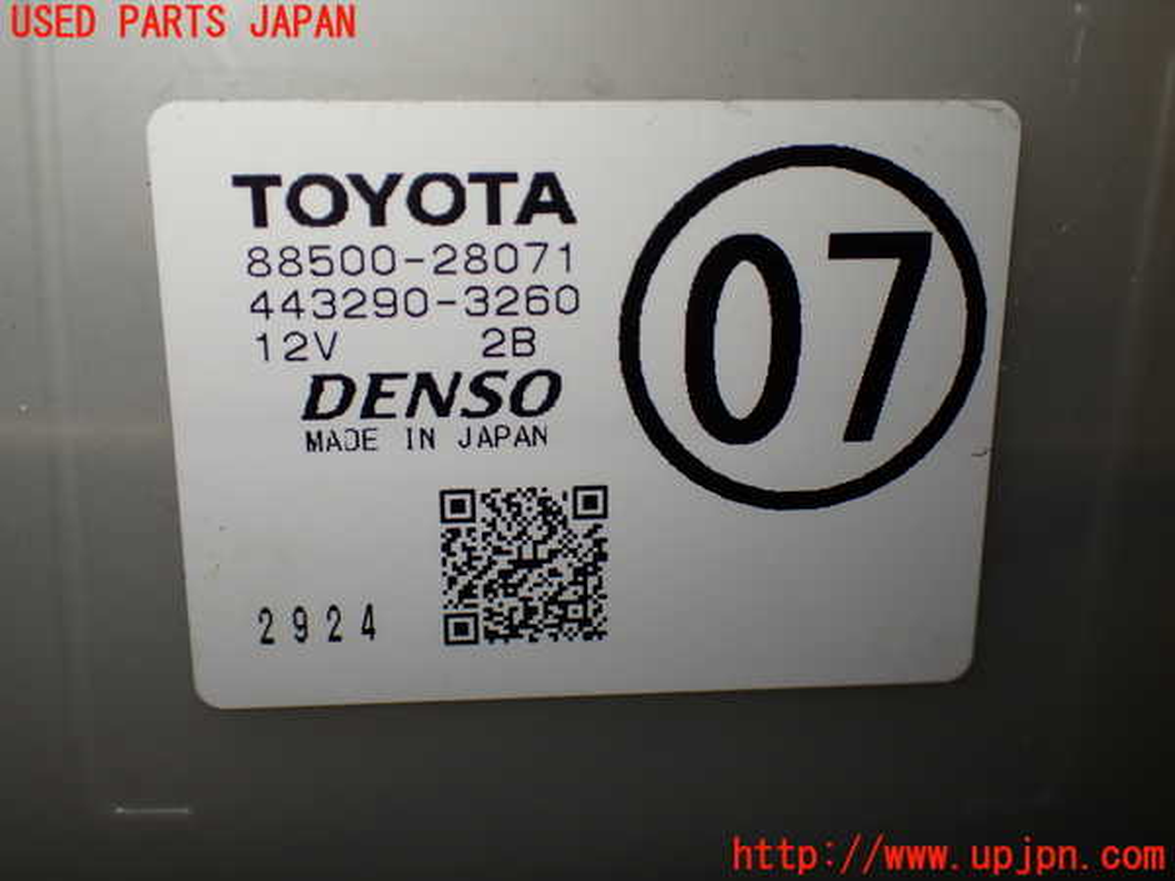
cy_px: 440
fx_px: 1392
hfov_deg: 45.8
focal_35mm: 41
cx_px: 588
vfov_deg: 35.1
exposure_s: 1/160
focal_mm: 7.31
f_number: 2.8
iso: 125
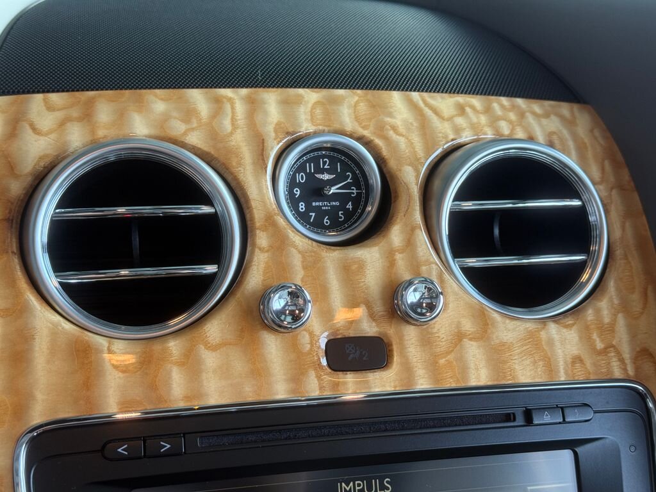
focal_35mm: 48
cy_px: 246
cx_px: 328
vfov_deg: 30.3
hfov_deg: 39.7
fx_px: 910
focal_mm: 6.76
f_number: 1.78
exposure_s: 1/75
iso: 50
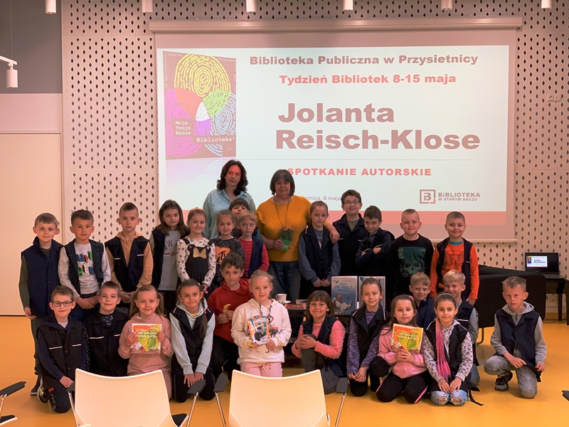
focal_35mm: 52
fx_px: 855
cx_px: 284
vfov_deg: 28.0
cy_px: 214
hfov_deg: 36.8
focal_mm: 6
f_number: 2.4
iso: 125
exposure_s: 1/110
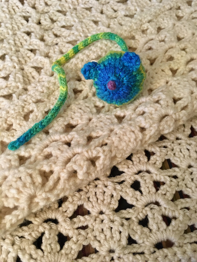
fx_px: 220
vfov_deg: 61.7
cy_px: 131
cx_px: 98
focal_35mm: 29
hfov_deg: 48.2
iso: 200
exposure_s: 1/20
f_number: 2.2
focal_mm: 4.15
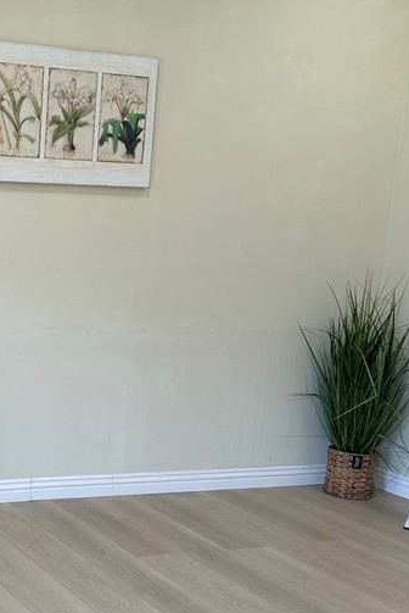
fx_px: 936
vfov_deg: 36.0
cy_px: 385
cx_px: -15
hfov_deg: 23.5
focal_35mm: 55
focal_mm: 5.7
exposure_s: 1/120
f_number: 1.5
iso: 50
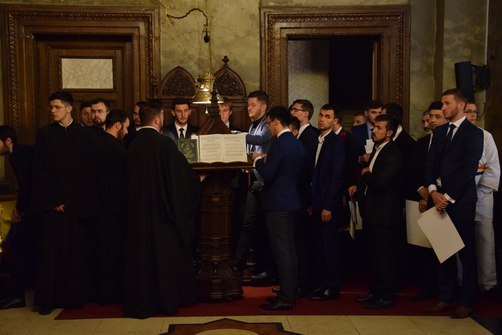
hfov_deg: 33.4
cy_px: 168
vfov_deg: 22.6
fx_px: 837
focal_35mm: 60
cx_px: 251
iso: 2000
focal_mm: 40
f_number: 4.5
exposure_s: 1/30
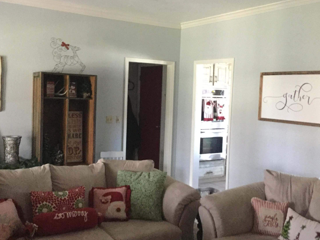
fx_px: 388
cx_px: 162
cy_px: 115
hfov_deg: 44.8
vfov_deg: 34.4
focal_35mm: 42
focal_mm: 3.3
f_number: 2.4
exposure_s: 1/15
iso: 500
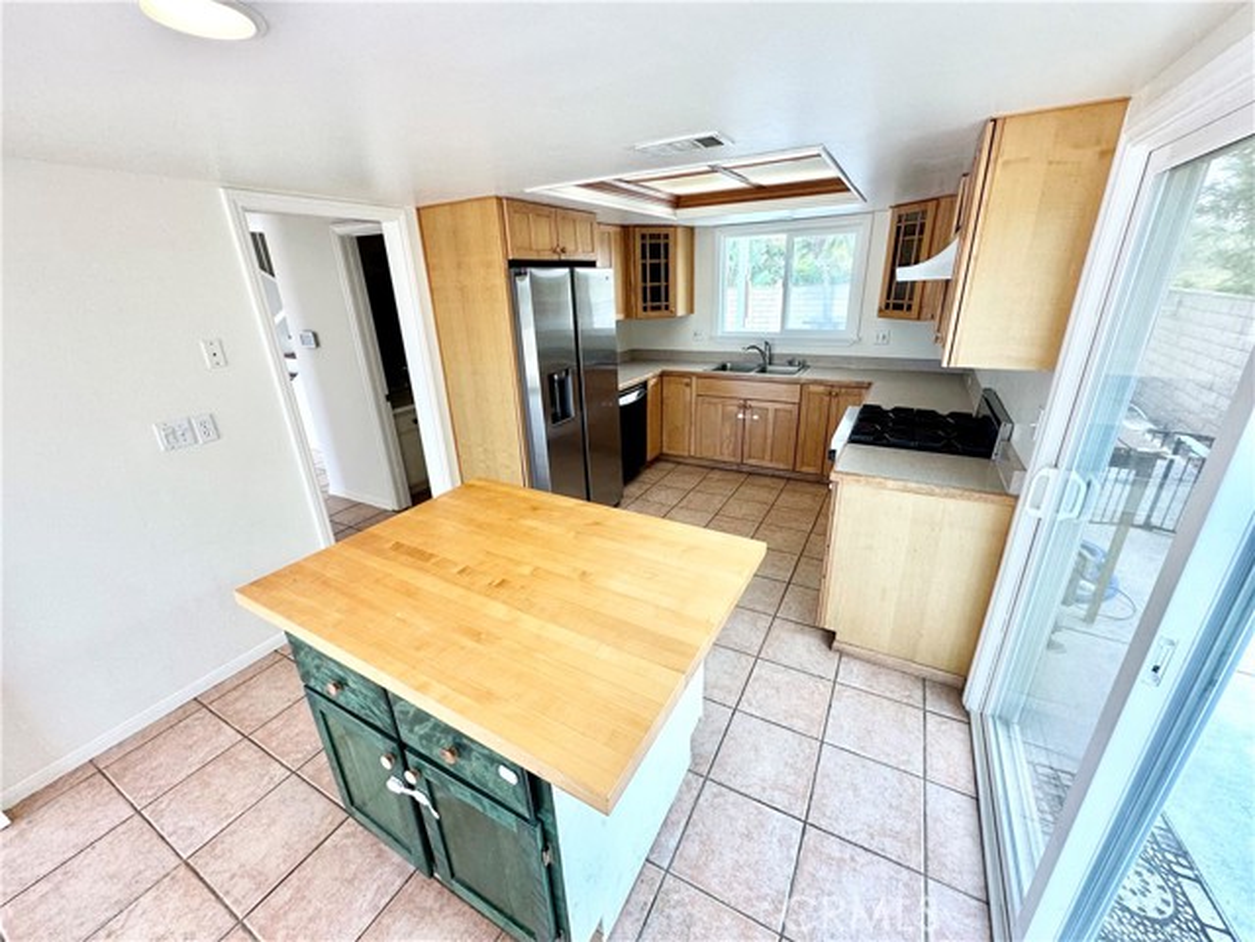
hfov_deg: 102.1
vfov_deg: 85.7
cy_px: 471
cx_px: 628
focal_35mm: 14
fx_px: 508
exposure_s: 1/120
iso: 64
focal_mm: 2.22
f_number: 2.2
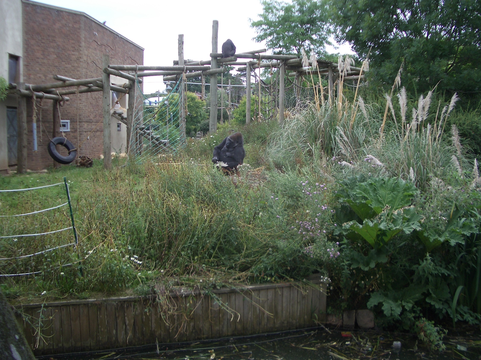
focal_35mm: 35
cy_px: 180
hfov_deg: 52.6
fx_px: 486
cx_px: 240
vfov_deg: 40.7
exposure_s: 1/320
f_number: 2.6
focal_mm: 5.8
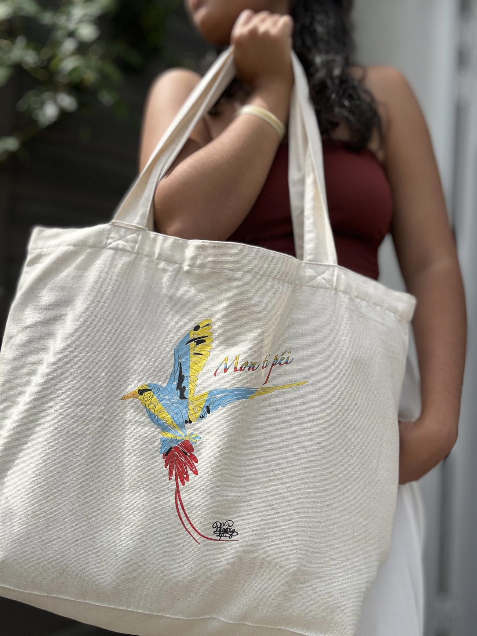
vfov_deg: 60.0
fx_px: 551
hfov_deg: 46.8
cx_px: 238
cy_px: 318
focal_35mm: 30
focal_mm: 2.69
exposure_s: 1/1739
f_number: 1.9
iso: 25
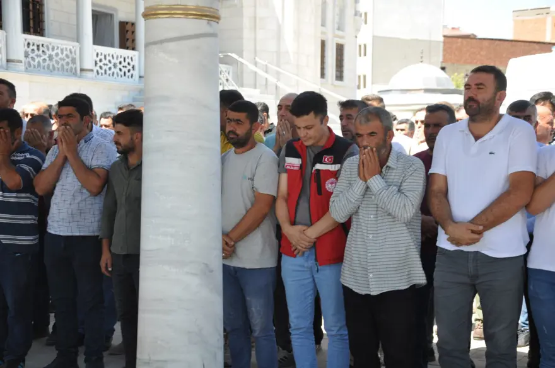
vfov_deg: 21.5
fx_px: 970
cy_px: 184
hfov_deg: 31.9
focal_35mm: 63
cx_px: 278
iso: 200
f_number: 7.1
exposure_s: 1/250
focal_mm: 42
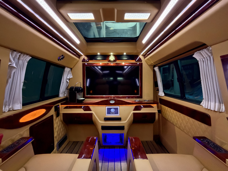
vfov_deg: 85.7
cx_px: 114
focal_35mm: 14
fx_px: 92
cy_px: 86
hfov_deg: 102.1
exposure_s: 1/60
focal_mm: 2.22
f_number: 2.2
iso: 1250
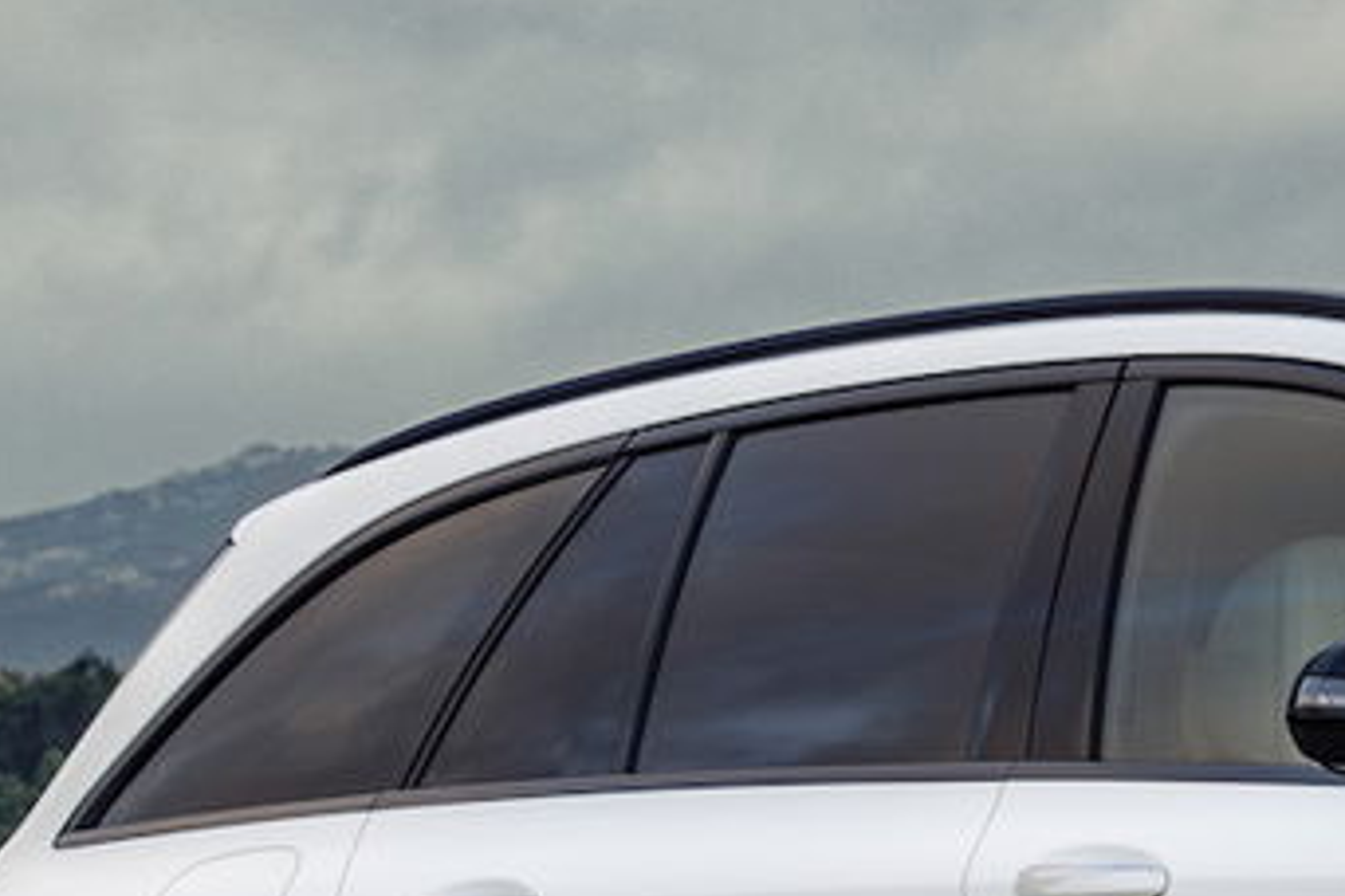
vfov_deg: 3.1
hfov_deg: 4.6
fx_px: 16624
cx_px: 2057
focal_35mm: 445
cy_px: 411
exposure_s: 1/5
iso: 100
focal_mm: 95
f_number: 11
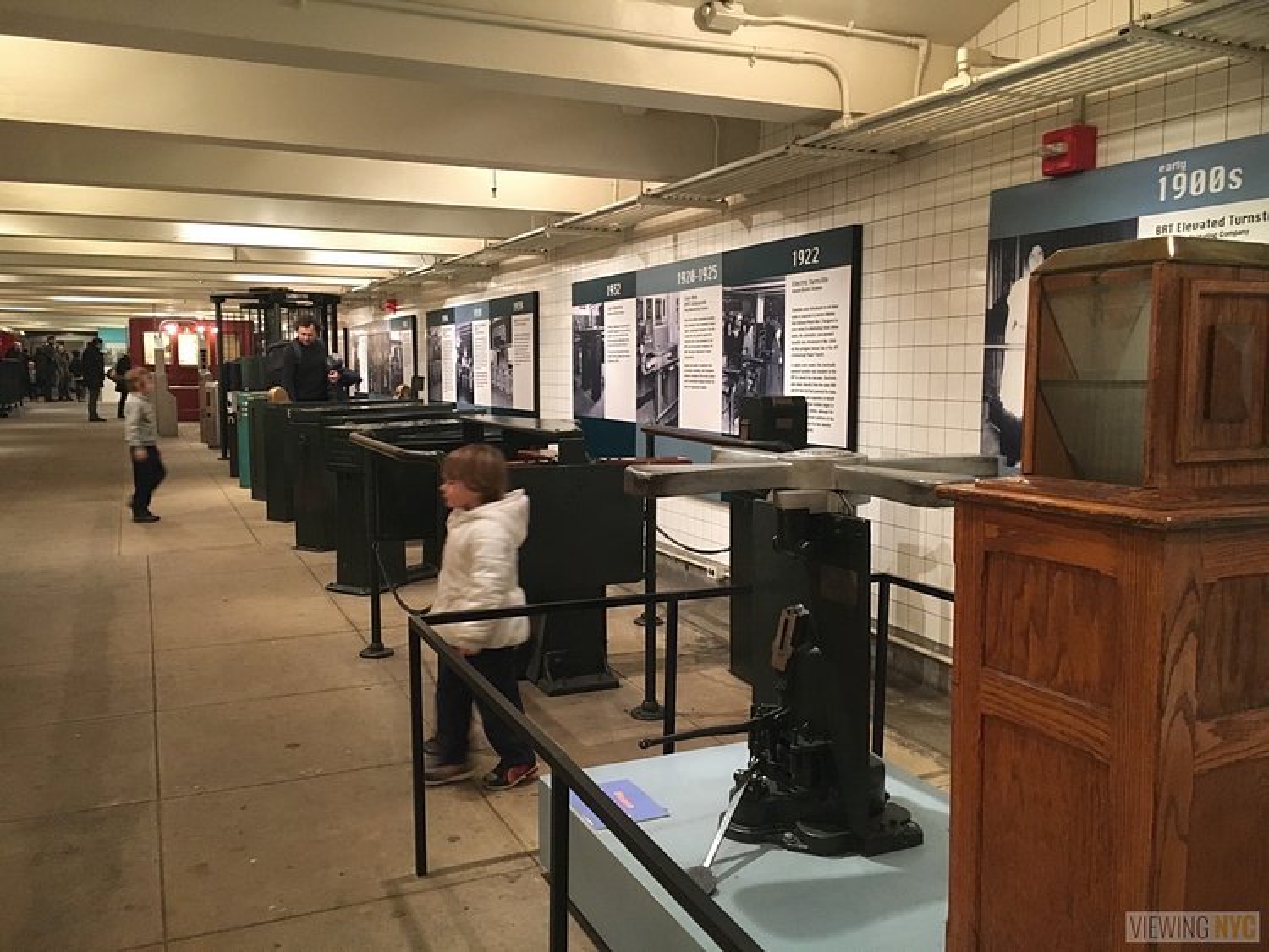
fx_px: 1063
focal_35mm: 29
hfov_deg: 61.6
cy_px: 476
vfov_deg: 48.3
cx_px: 634
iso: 200
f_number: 2.2
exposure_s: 1/20
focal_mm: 4.15
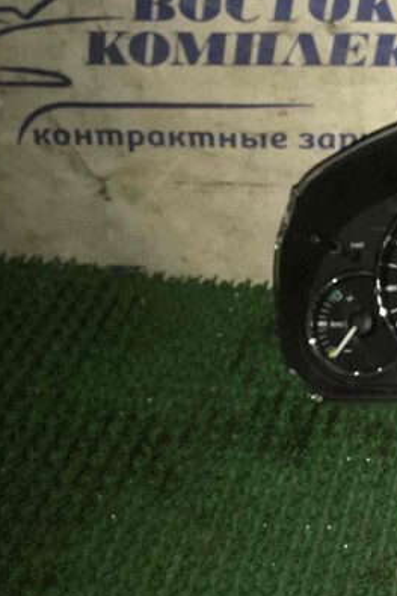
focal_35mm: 59
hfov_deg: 20.0
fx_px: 977
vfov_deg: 33.7
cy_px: 211
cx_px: 589
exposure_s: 1/17
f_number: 1.8
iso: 32
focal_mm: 3.99
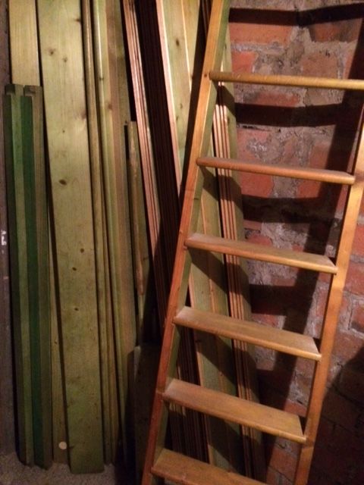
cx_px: 182
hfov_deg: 48.2
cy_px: 242
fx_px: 407
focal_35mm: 29
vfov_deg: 61.7
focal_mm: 4.15
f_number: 2.2
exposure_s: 1/17
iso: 640
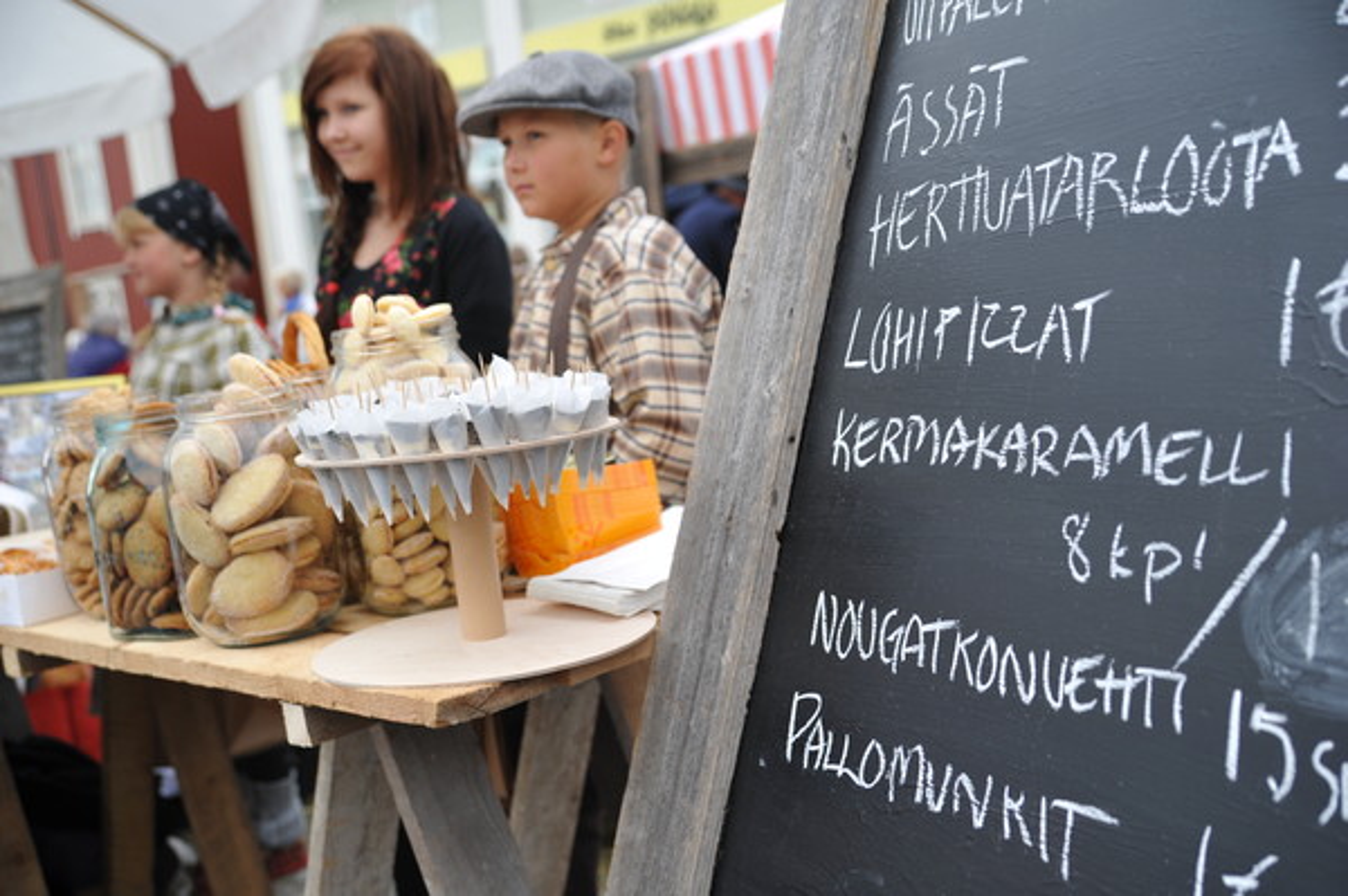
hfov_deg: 46.4
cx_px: 674
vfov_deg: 31.8
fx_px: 1571
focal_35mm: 42
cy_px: 448
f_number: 3.5
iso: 200
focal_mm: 42
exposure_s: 1/320
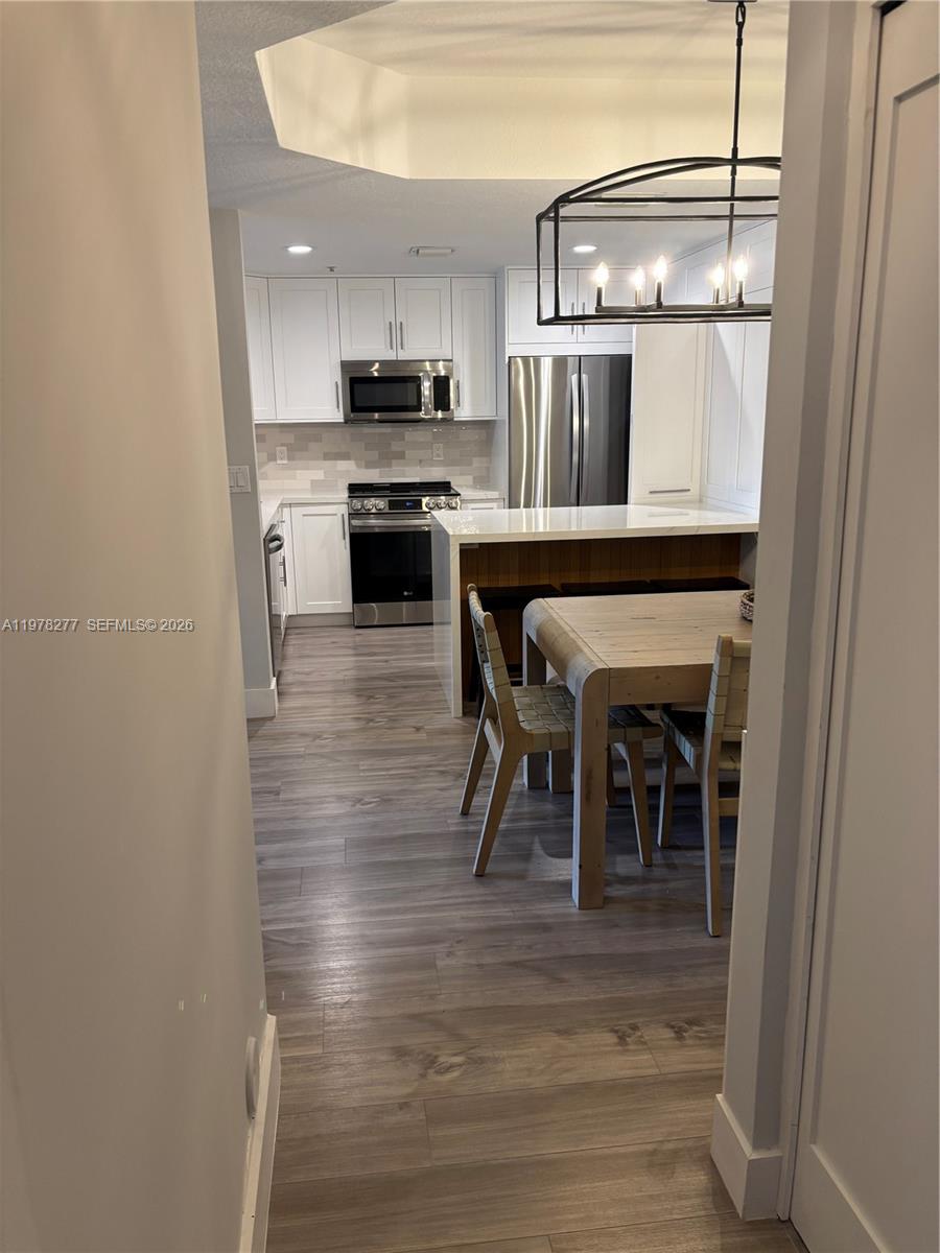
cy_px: 626
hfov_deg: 53.1
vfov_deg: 67.3
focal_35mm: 26
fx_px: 941
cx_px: 470
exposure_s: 1/60
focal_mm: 5.96
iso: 125
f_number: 1.6
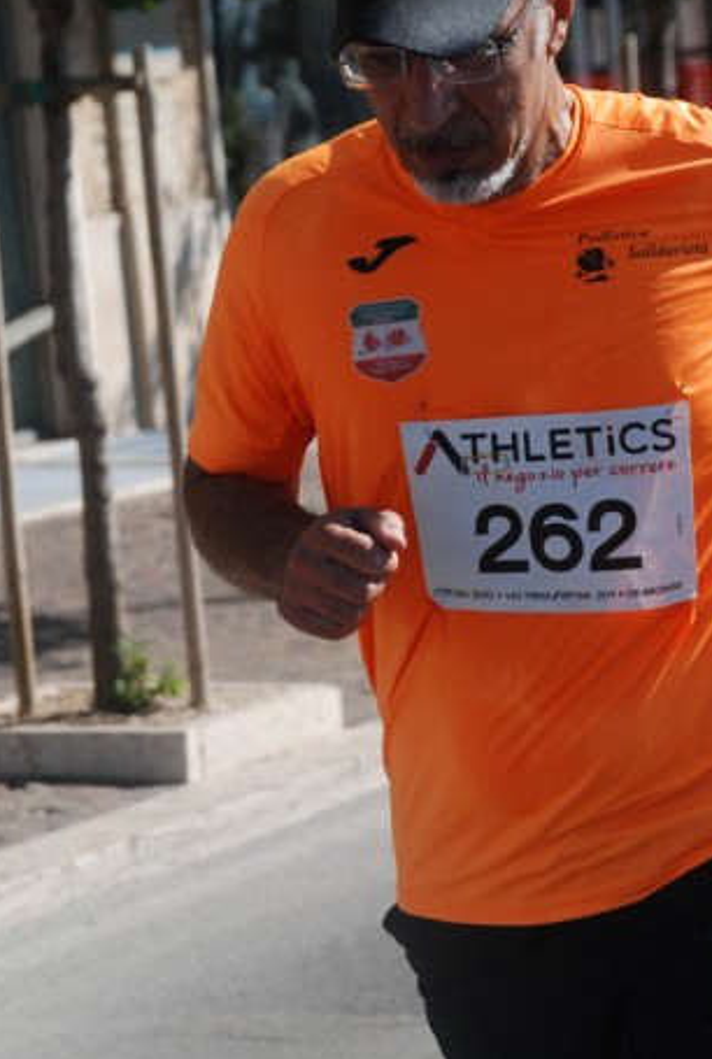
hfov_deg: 7.8
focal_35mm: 178
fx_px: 5248
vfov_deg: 11.5
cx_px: 343
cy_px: 484
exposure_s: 1/2000
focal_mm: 90
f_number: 7.1
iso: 1000
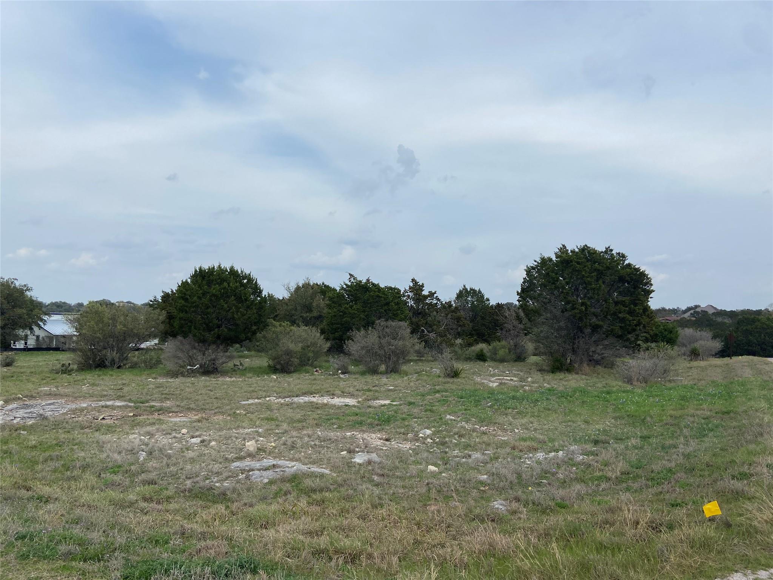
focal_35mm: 26
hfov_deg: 67.3
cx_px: 386
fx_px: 581
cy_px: 290
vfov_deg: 53.1
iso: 32
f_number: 1.8
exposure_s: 1/2513
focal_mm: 4.25
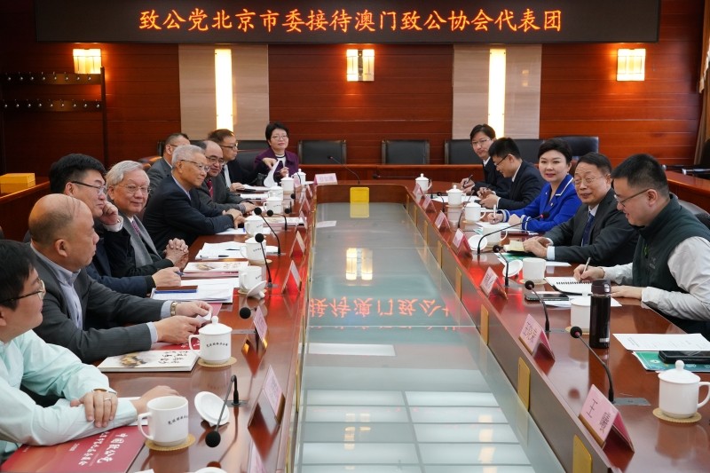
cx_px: 355
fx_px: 907
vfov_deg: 29.2
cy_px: 236
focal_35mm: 46
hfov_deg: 42.8
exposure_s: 1/60
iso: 3200
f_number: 8
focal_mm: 46
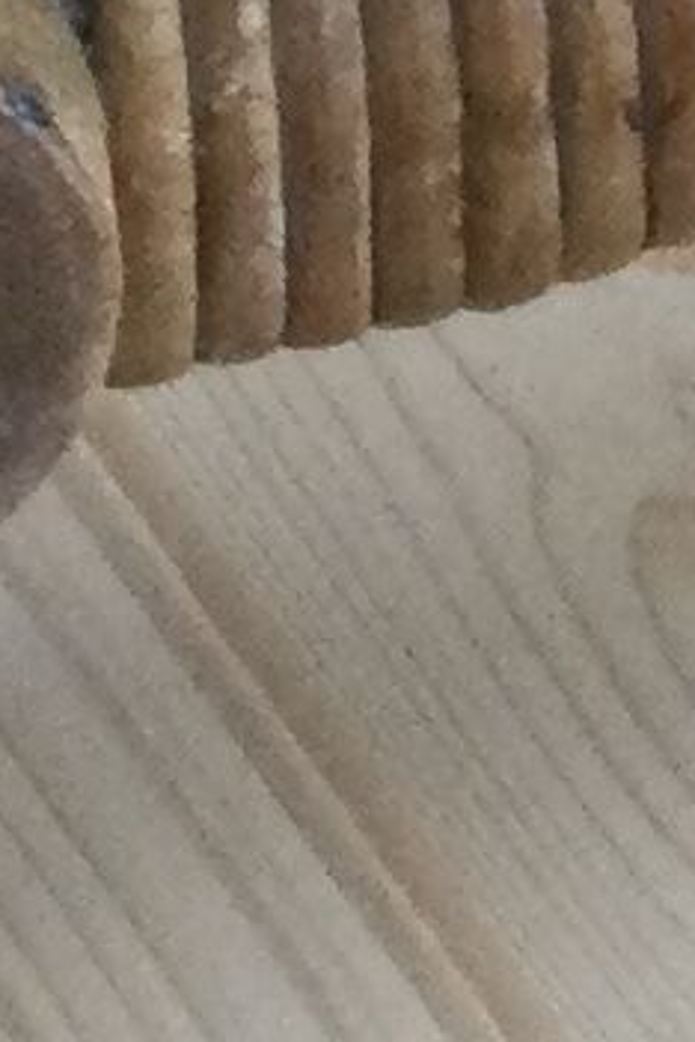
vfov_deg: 6.3
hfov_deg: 4.4
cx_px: 2222
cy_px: -2188
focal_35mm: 300
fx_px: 8687
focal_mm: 3.3
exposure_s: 1/33
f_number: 2.4
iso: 80
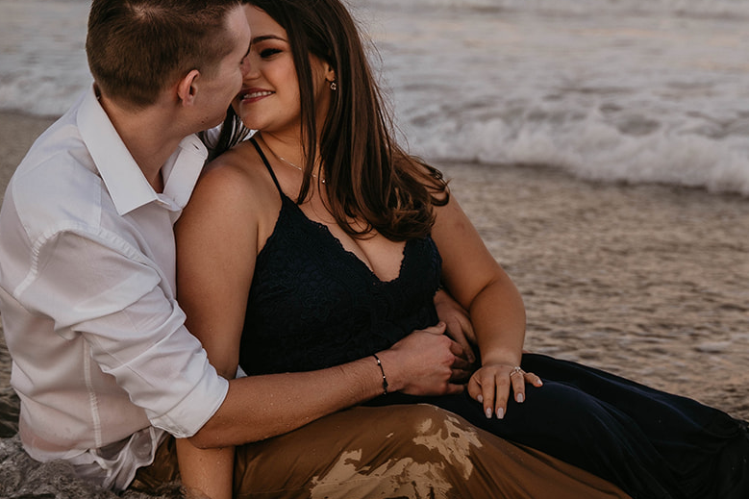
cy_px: 199
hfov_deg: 26.3
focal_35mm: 76
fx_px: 1581
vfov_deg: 17.9
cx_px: 555
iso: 200
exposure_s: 1/320
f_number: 2.8
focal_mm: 37
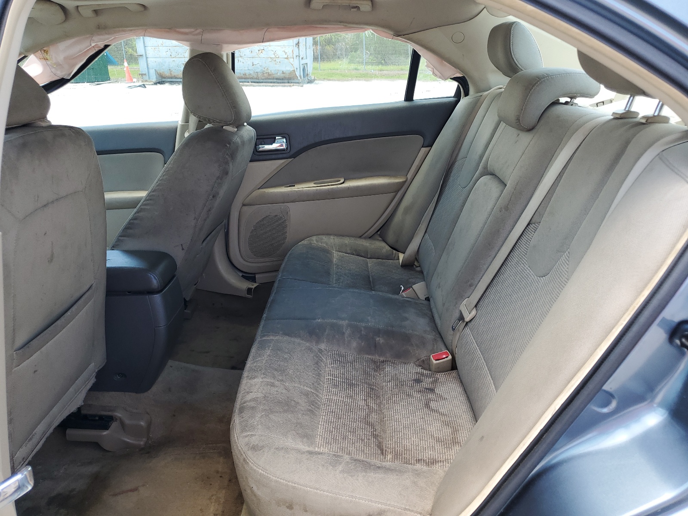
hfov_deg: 67.3
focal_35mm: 26
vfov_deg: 53.1
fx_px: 517
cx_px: 344
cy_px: 258
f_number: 1.5
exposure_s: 1/244
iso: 50
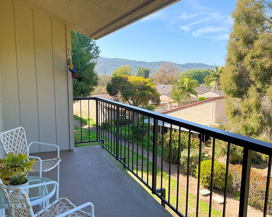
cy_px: 111
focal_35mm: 31
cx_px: 125
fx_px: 250
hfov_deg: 57.1
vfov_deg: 47.1
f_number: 1.8
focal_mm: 3
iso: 25
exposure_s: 1/635
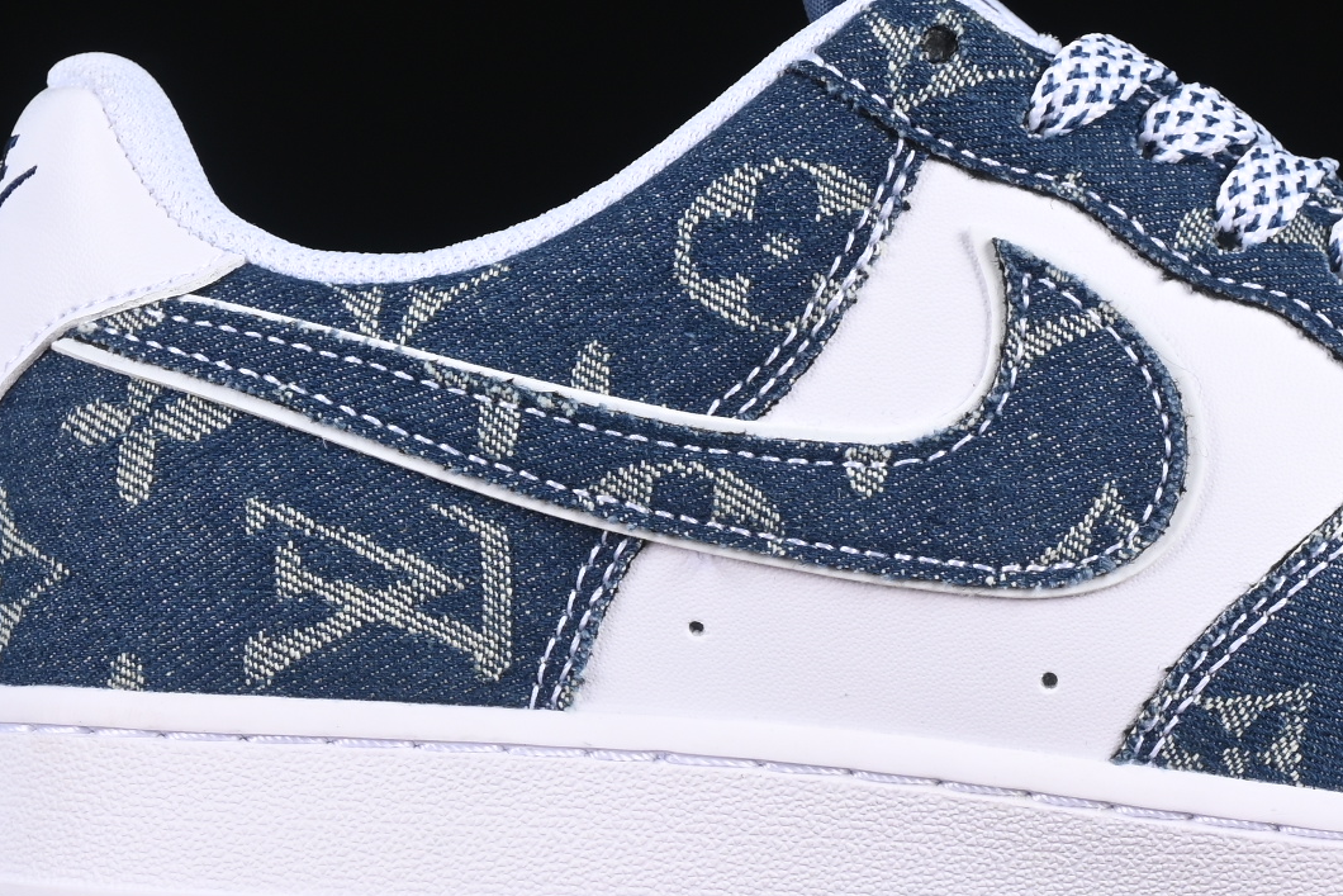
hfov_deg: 10.4
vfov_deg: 7.0
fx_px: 7350
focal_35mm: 197
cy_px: 345
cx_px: 1154
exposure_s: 1/60
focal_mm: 50
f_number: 7.1
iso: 160
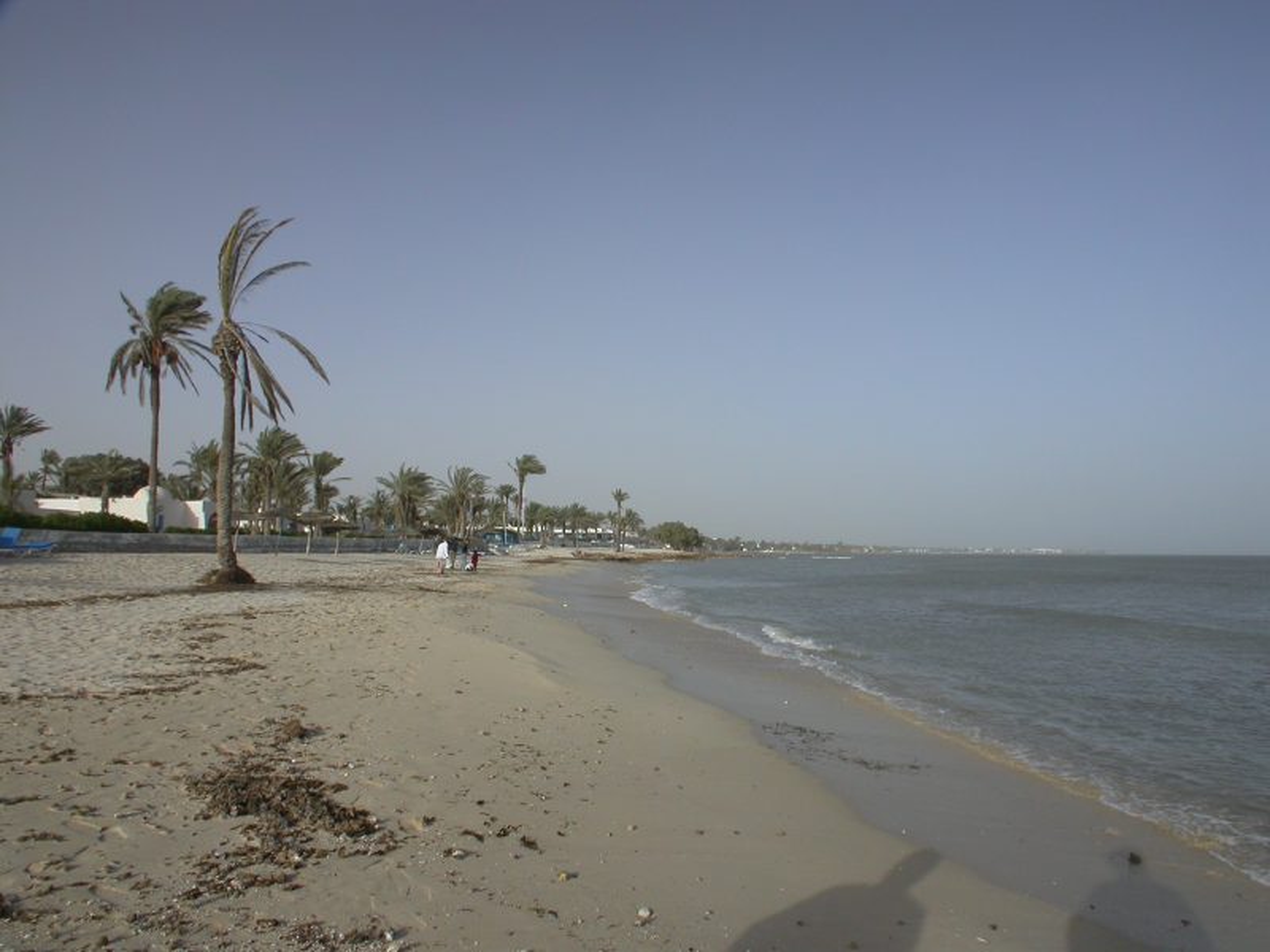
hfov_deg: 49.0
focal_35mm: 38
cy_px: 476
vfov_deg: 37.7
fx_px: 1394
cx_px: 635
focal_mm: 7.85
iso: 100
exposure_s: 1/224
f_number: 5.3
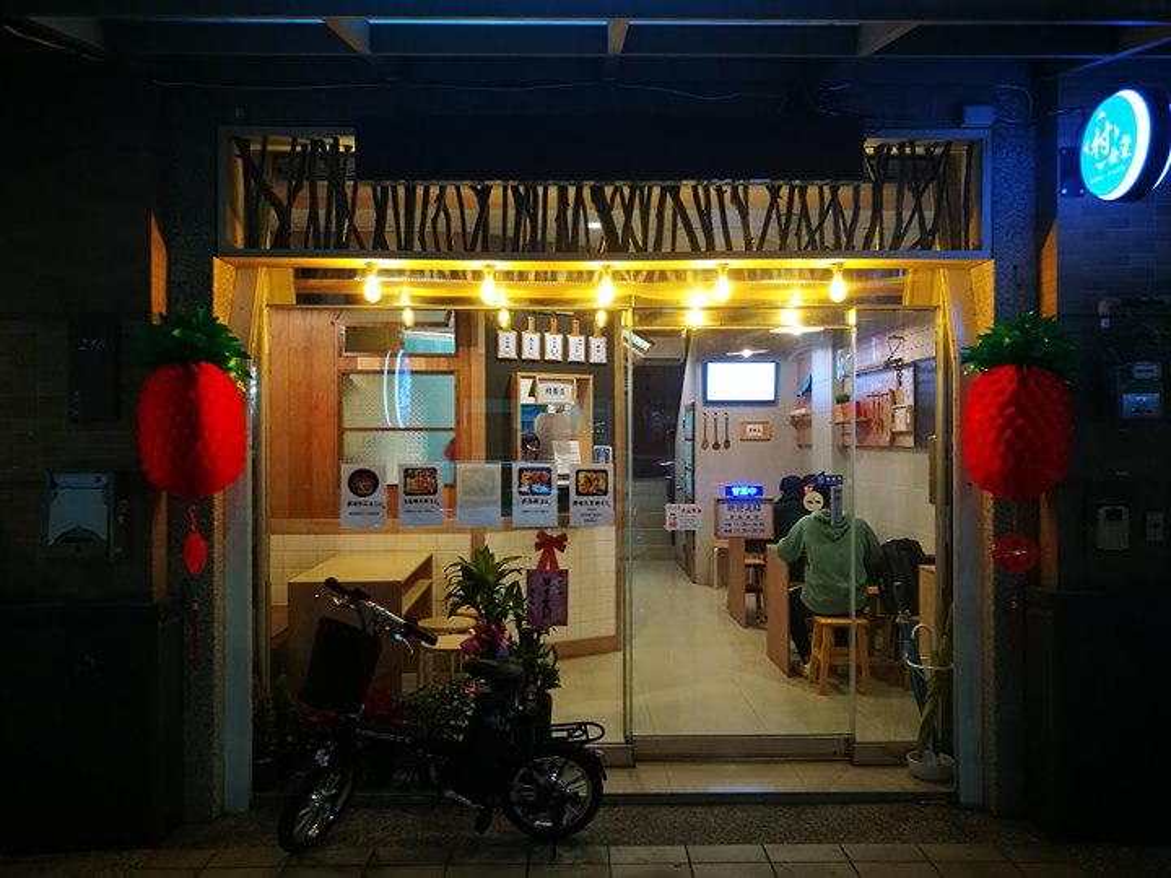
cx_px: 586
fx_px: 913
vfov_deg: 51.4
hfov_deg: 65.3
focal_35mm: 27
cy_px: 439
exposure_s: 1/24
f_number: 2.2
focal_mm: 4.5
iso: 320
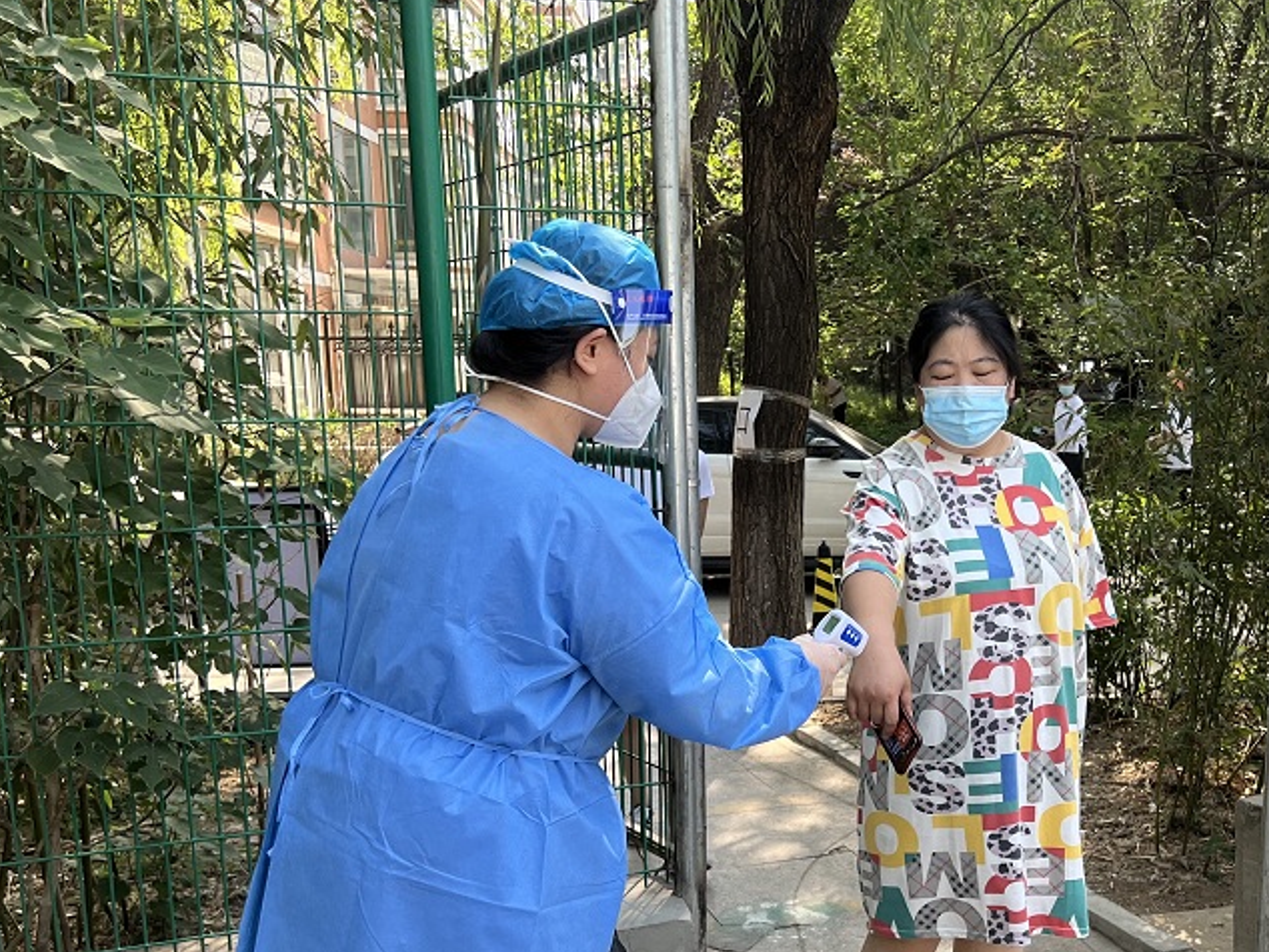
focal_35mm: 41
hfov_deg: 44.8
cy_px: 692
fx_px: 1504
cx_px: 885
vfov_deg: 34.5
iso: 50
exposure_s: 1/552
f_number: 1.5
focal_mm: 5.7
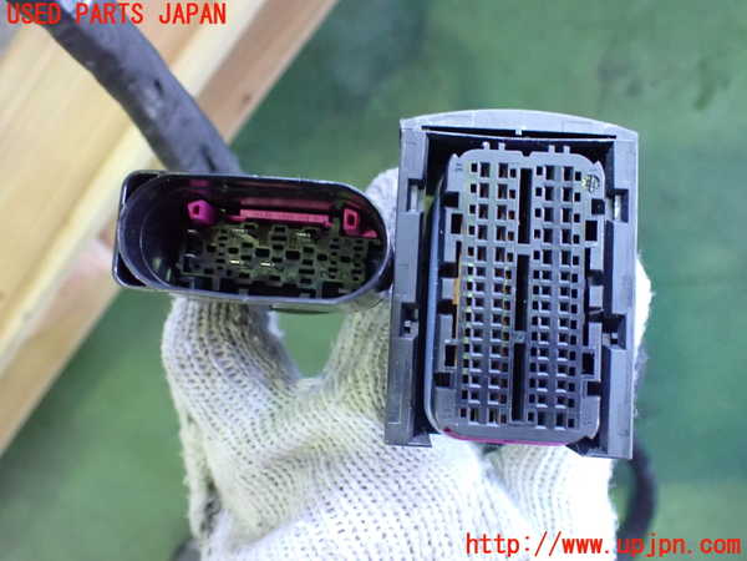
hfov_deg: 60.0
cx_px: 374
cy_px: 280
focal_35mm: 30
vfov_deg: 46.8
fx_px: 647
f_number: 2.3
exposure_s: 1/30
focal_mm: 5.4
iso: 1250
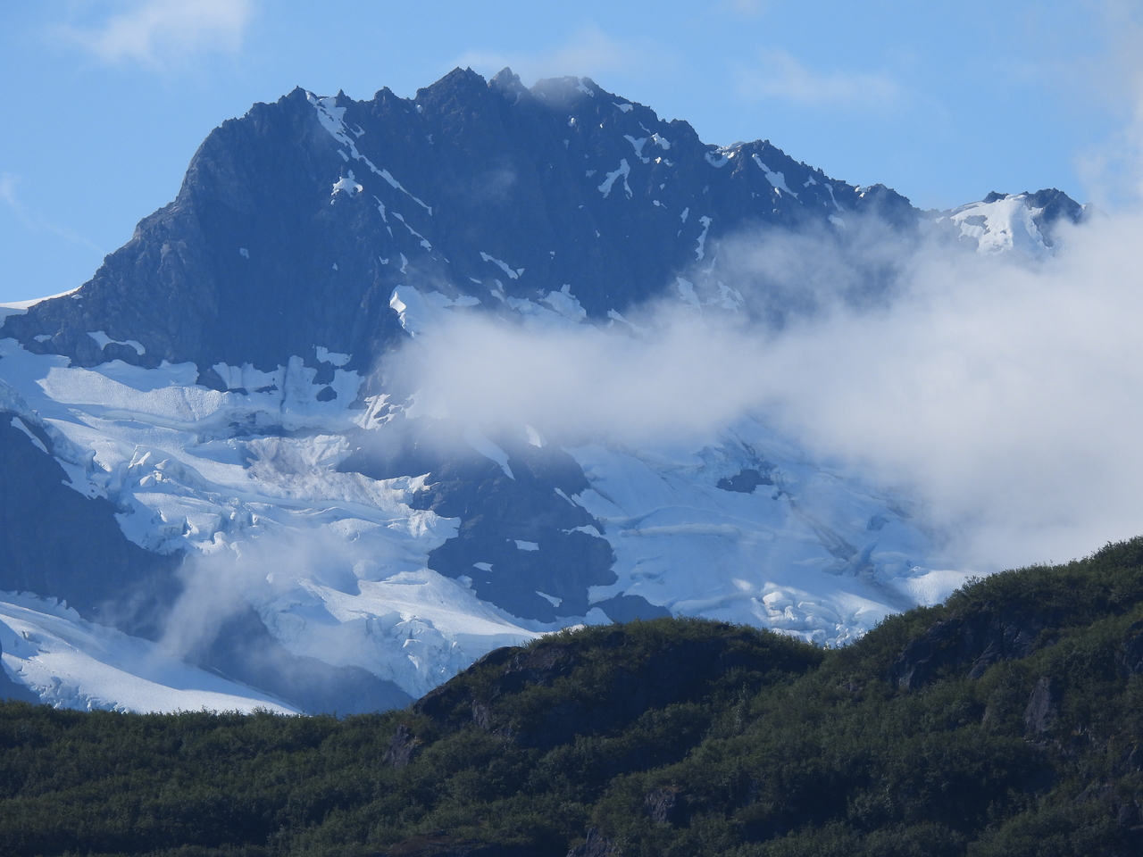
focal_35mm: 400
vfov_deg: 3.7
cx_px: 572
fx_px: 13208
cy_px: 428
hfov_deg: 5.0
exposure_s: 1/1000
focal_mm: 71.4
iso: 100
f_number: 5
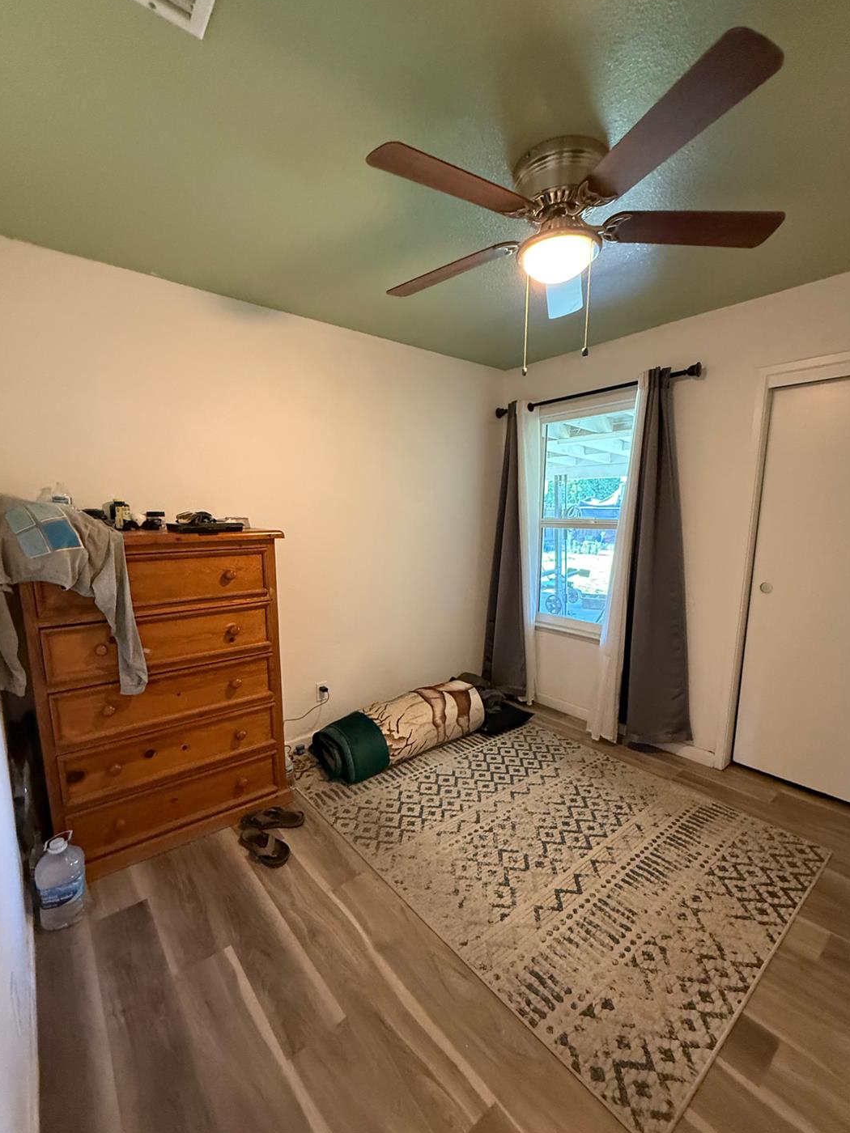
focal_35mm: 15
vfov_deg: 98.1
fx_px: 491
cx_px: 413
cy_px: 596
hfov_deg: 81.7
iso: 640
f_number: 2.2
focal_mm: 2.22
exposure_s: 1/60
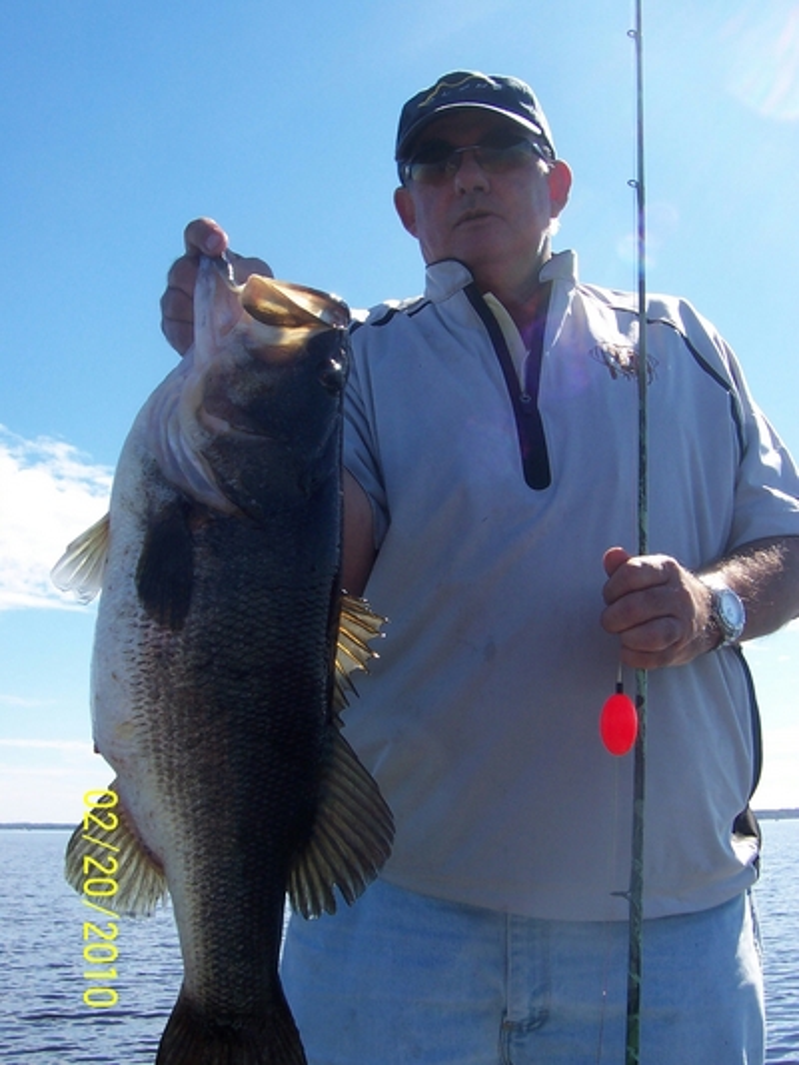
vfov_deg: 50.1
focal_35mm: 37
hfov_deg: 38.7
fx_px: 1138
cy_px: 532
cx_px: 400
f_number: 5.6
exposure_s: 1/350
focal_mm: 5.6
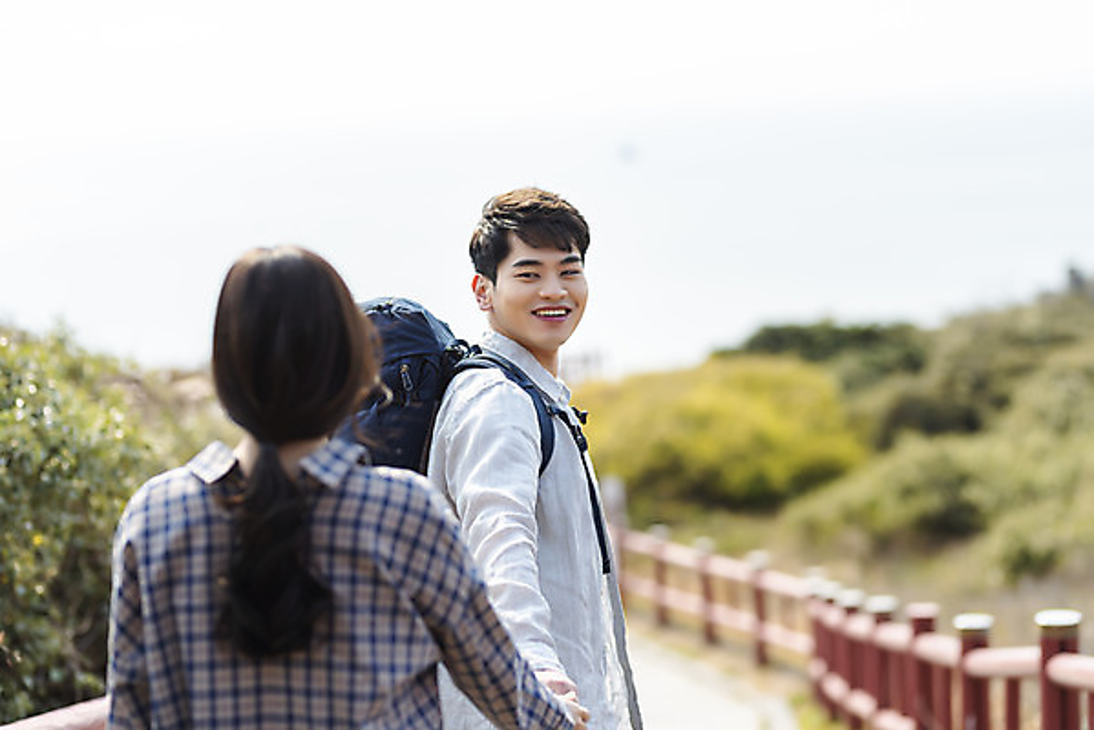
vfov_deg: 16.1
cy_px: 365
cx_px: 547
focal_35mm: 85
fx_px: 2584
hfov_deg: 23.9
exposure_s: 1/3200
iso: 100
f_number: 2
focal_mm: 85
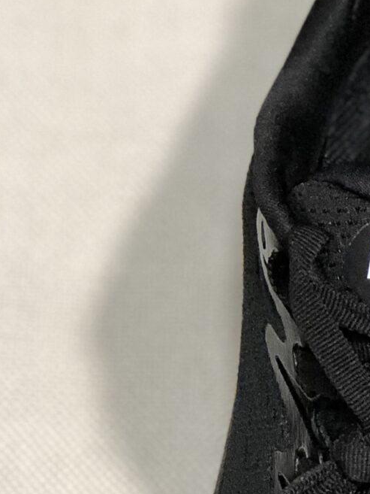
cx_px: 691
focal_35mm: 222
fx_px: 3163
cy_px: 341
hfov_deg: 6.5
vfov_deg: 8.9
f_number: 2.8
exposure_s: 1/30
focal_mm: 6.6
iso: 160
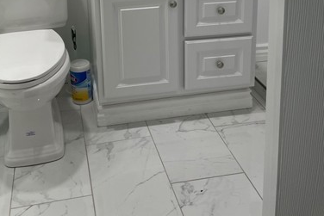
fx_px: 414
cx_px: 118
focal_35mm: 46
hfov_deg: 42.4
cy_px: -25
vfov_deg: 26.8
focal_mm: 5.1
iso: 80
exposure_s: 1/120
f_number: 1.6
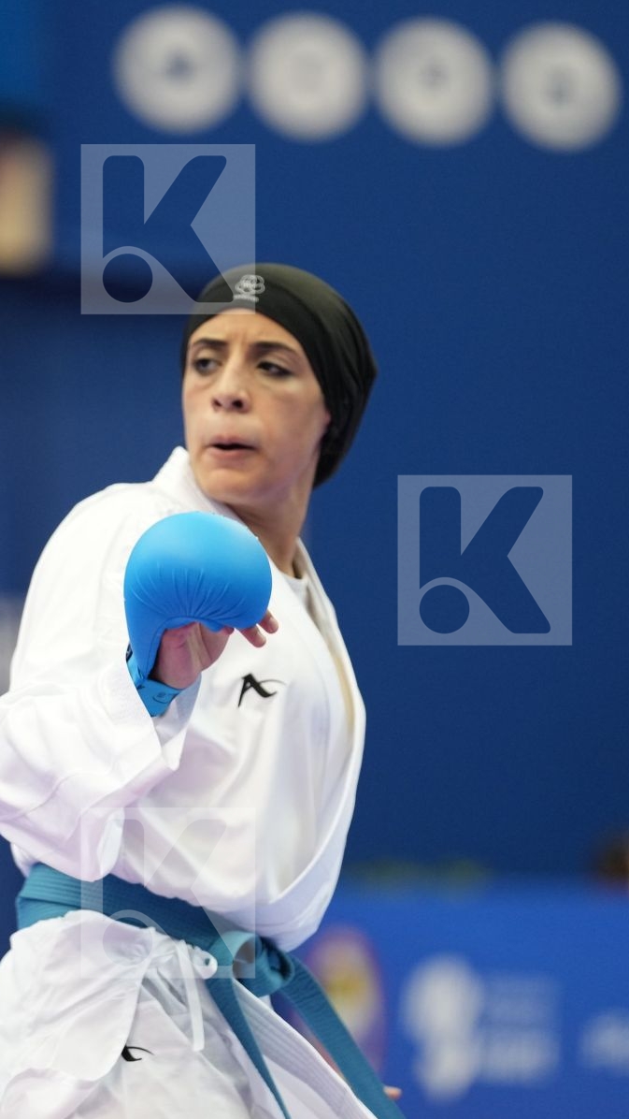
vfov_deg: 7.4
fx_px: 8596
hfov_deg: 4.2
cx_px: 168
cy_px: 560
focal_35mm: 290
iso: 2500
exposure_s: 1/1000
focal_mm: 184
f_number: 2.8
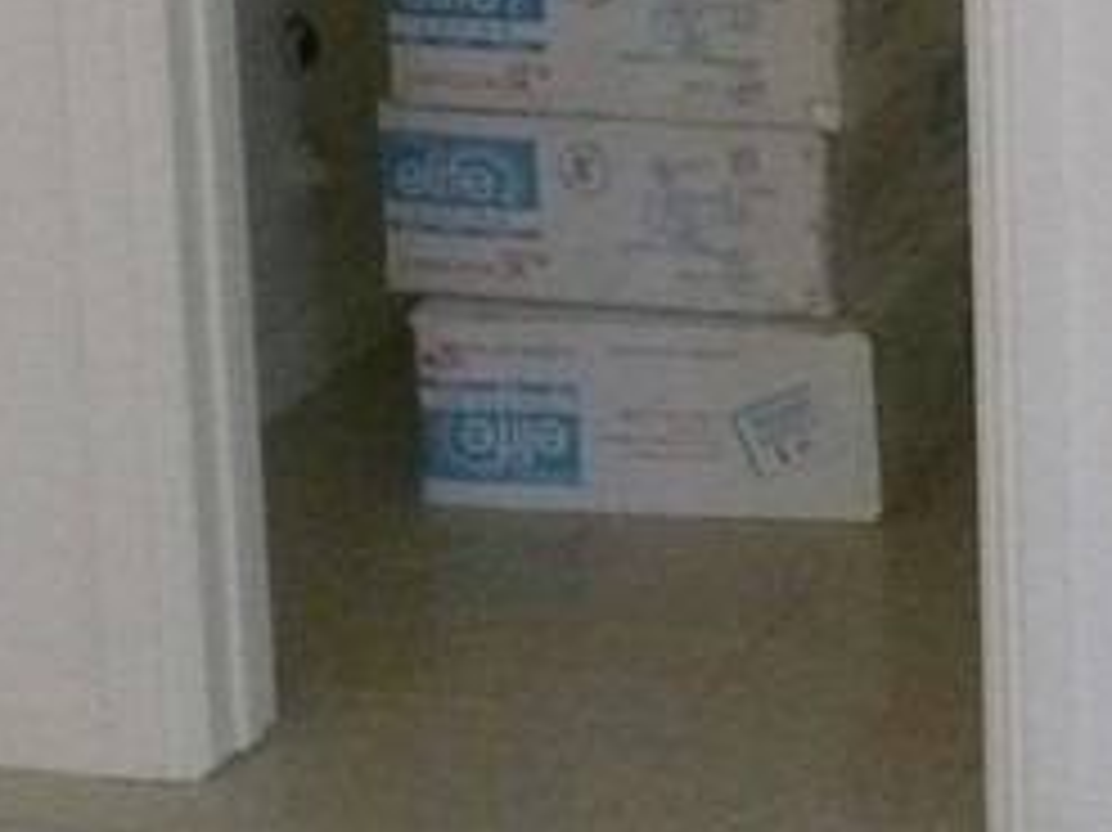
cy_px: -459
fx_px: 3725
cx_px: 1531
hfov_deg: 15.9
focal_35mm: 116
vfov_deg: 12.1
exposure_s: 1/30
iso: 400
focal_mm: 4.6
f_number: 3.3
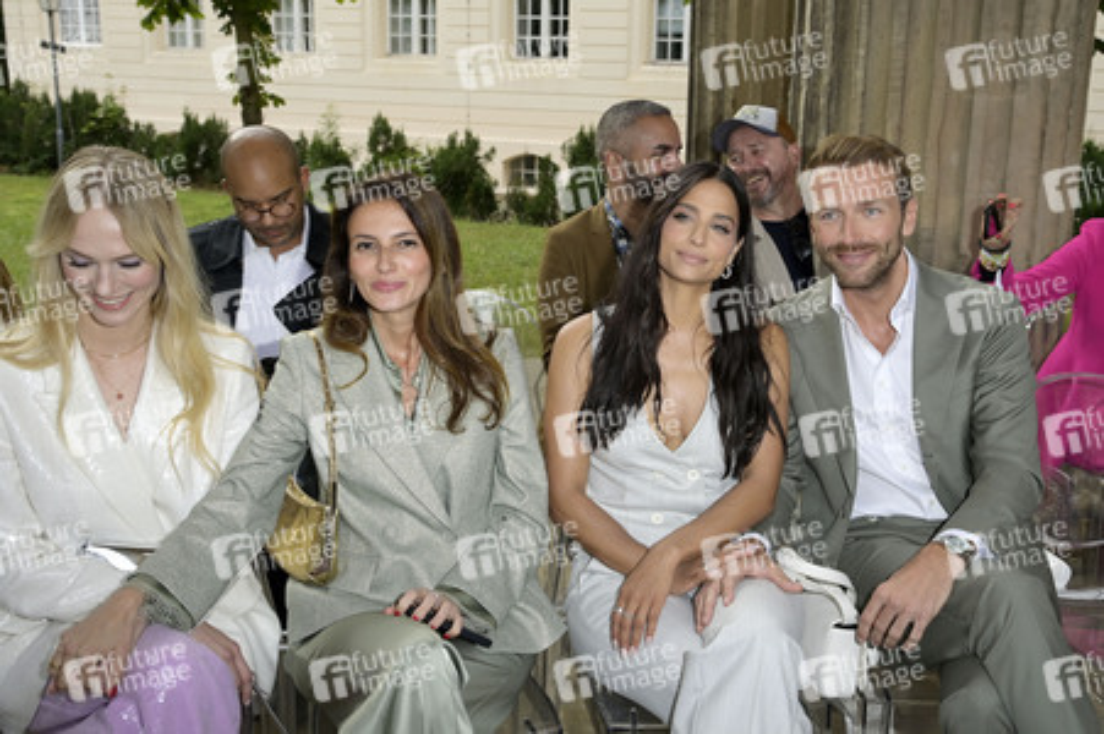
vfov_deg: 35.0
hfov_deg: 50.7
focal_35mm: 38
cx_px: 552
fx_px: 1164
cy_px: 367
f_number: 6.3
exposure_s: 1/250
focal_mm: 38
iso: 500
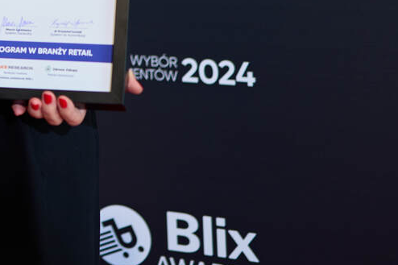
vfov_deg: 9.6
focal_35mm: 136
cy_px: -190
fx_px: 1503
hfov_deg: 13.4
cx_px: -333
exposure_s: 1/250
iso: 100
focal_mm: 35
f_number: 1.4
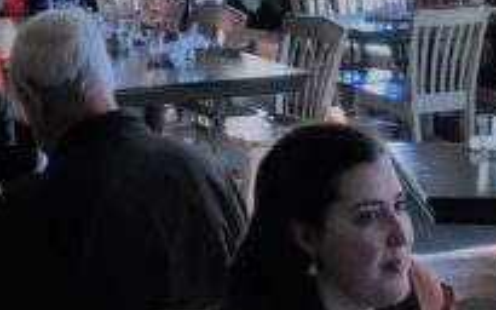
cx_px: 106
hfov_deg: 18.6
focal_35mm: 111
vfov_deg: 10.9
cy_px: -286
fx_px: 1500
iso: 40
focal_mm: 3.99
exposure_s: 1/120
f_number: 1.8
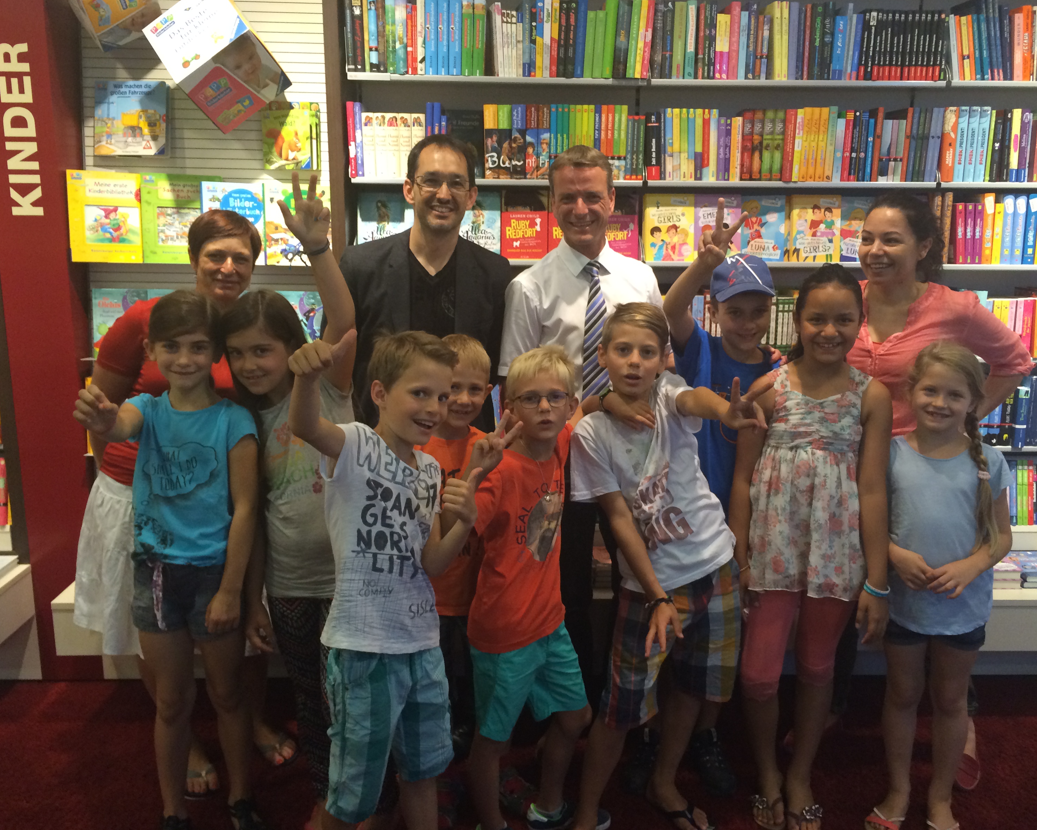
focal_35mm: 31
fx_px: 951
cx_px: 538
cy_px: 413
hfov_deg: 57.2
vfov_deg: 47.1
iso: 64
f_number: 2.2
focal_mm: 4.15
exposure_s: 1/30
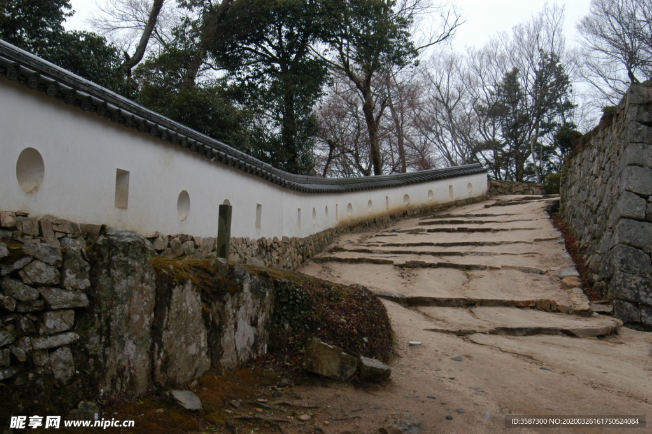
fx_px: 651
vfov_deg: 36.8
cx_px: 326
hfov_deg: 53.2
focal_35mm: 36
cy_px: 217
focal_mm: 24
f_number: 5.6
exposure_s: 1/125
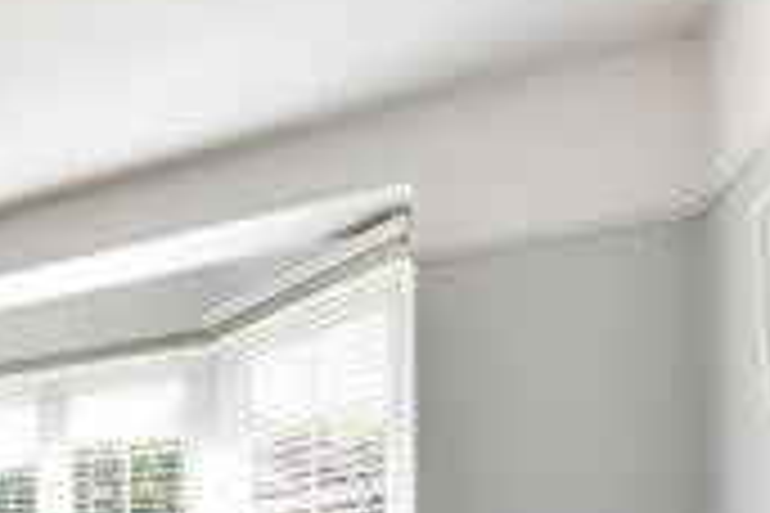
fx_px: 834
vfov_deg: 28.7
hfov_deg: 34.4
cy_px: 646
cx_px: -239
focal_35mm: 39
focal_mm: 14
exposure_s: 1/15
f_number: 8
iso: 320
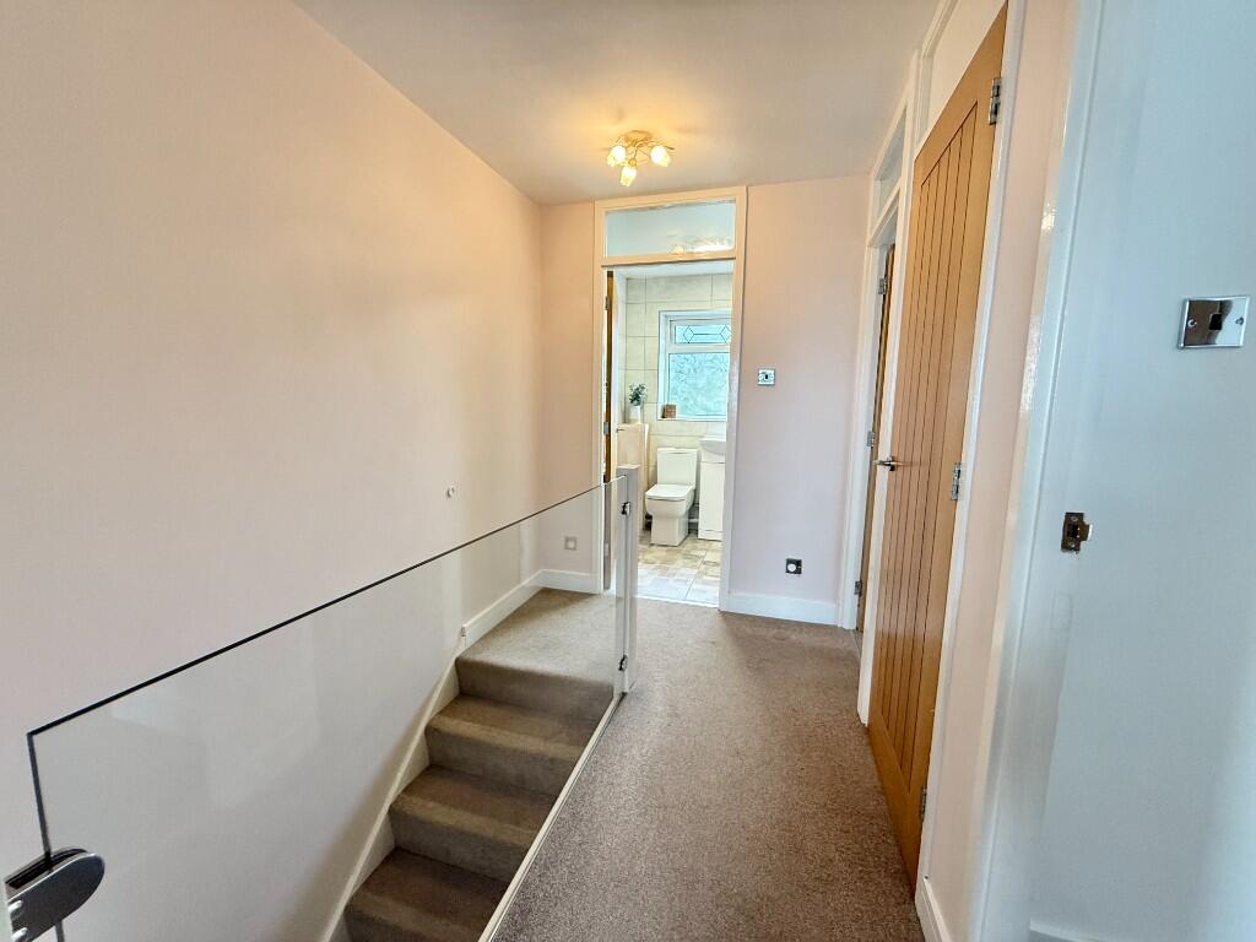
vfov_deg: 85.7
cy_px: 471
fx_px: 508
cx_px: 628
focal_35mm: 14
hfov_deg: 102.1
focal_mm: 2.22
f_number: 2.2
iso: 250
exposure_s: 1/100
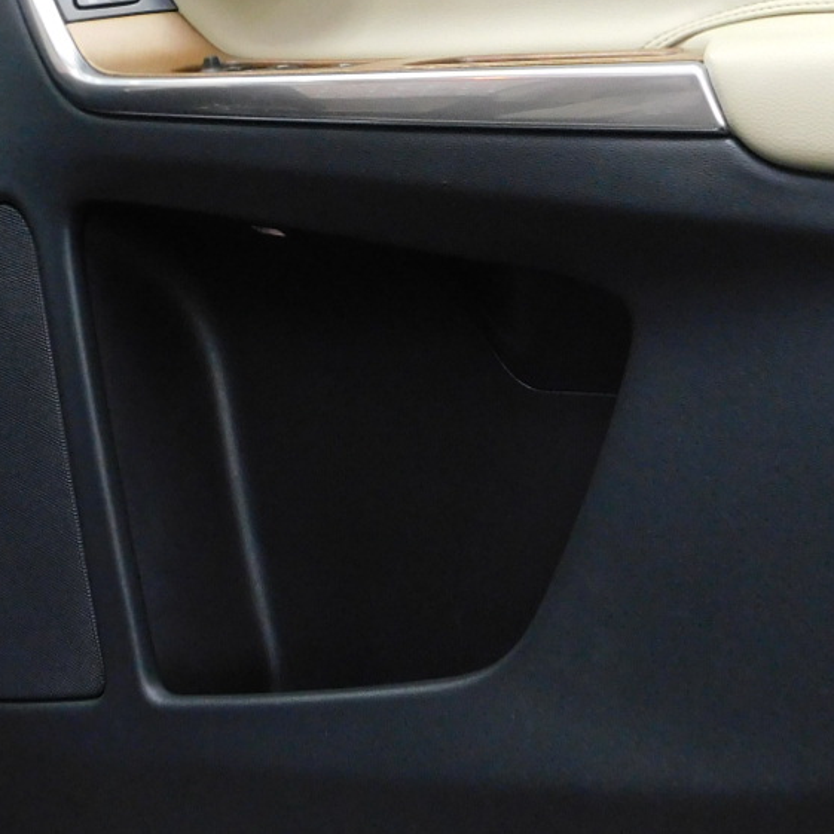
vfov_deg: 28.7
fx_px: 1581
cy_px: 137
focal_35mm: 58
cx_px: 465
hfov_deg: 29.5
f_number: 3
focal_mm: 4
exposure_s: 1/25
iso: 400
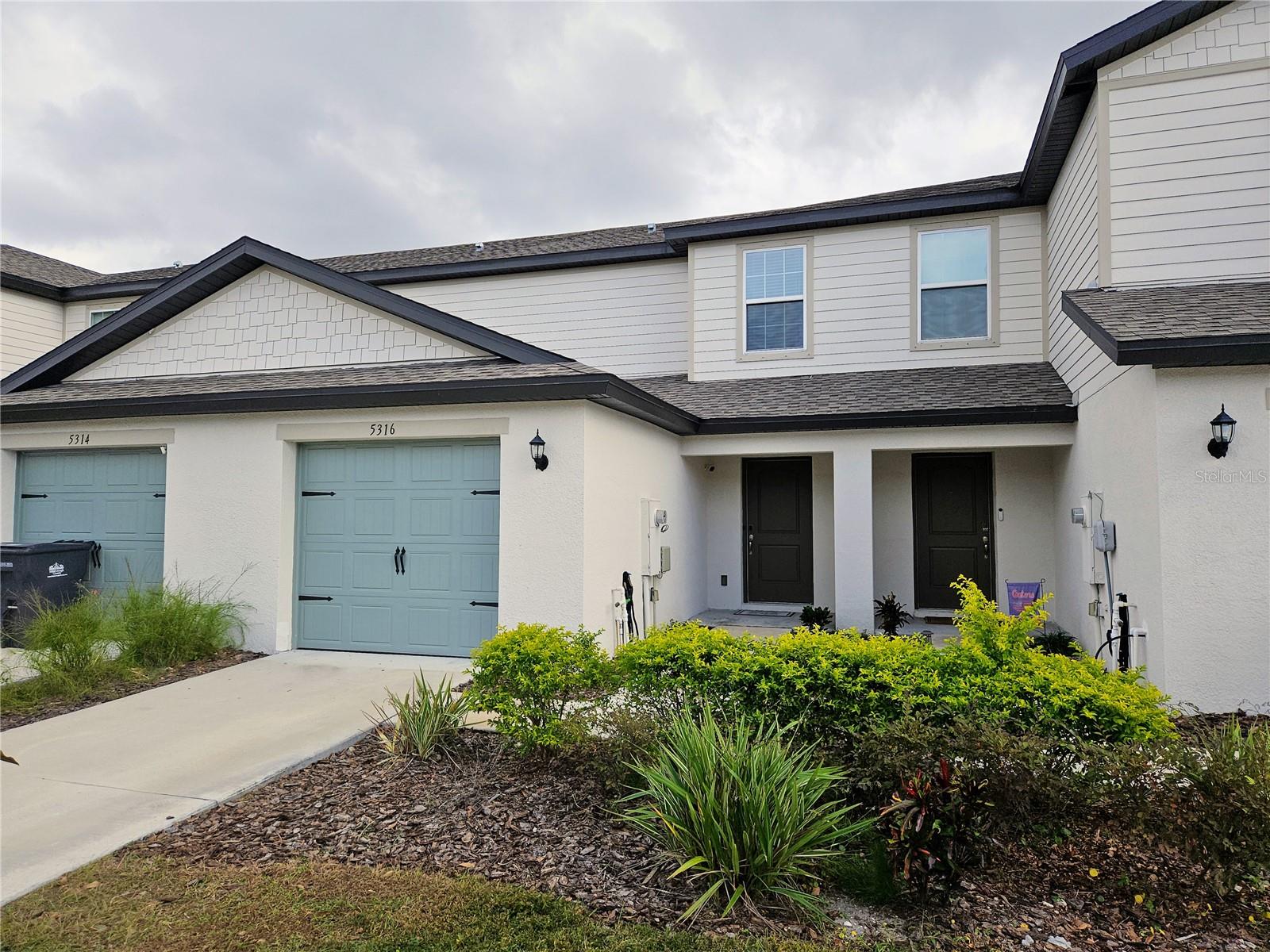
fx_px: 844
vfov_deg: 58.9
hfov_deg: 73.9
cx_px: 635
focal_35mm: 23
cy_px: 476
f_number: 1.8
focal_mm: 5.4
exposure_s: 1/1563
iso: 25
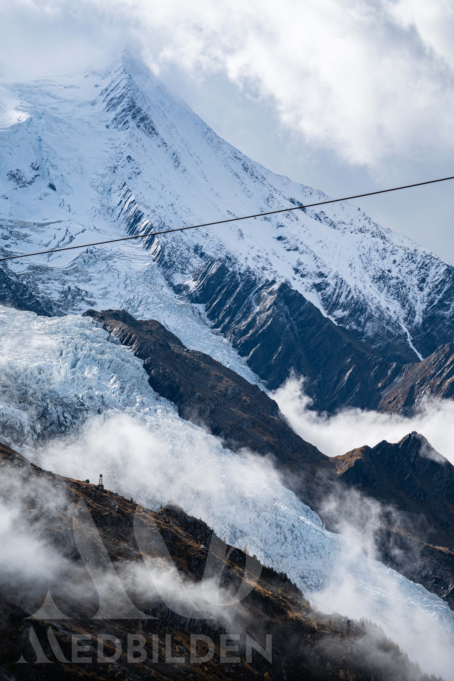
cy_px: 340
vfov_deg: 19.5
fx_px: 1986
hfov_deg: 13.0
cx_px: 227
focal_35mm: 105
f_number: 4.5
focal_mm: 105
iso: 160
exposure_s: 1/1600
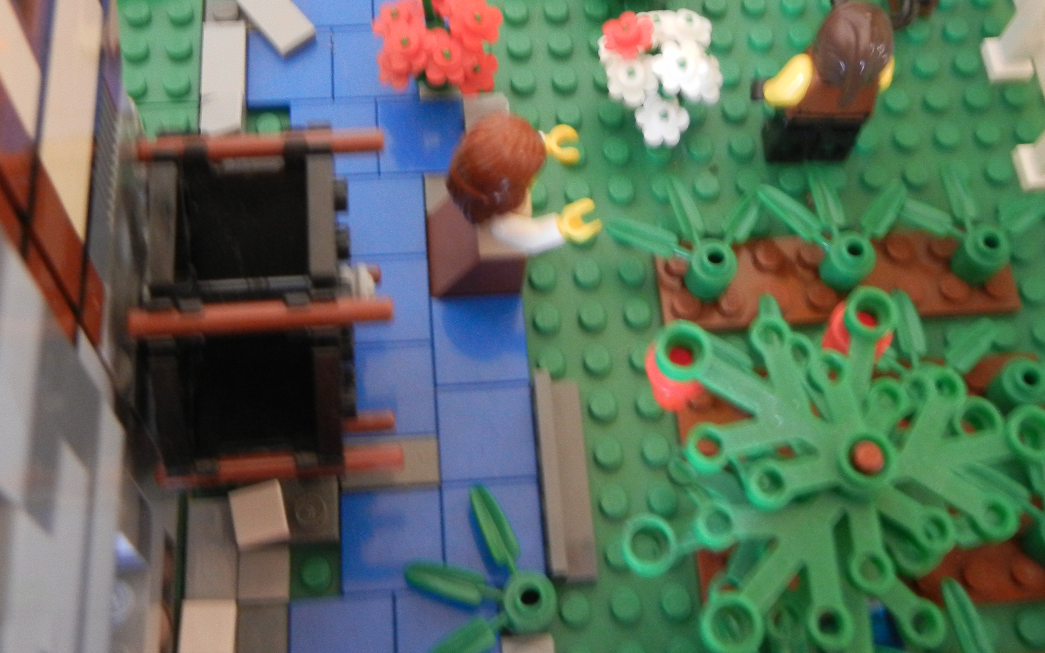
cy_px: 122
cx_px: 501
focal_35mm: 47
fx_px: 1338
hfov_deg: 42.6
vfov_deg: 26.8
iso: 400
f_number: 3.5
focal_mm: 5.4
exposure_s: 1/2
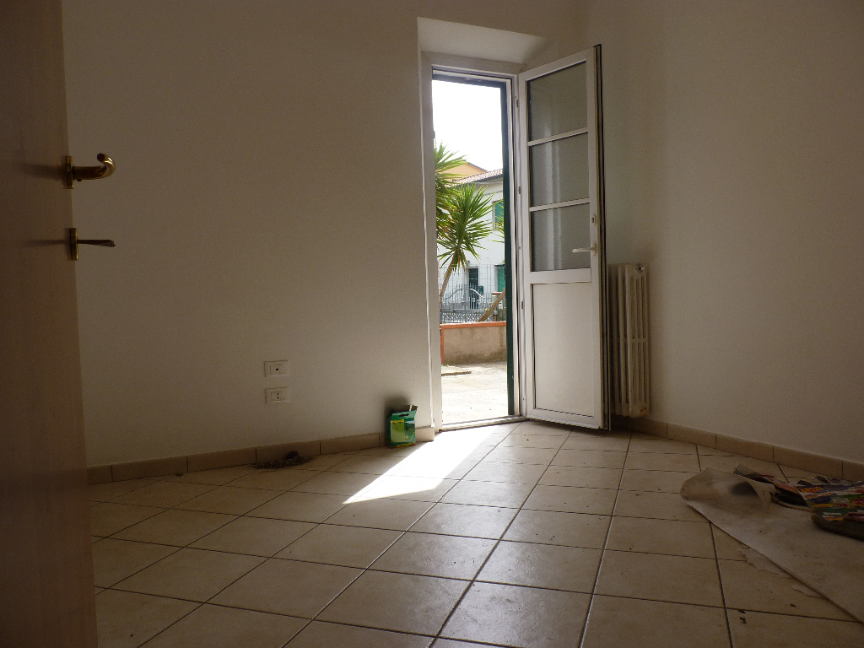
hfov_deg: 65.3
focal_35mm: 27
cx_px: 432
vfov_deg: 51.4
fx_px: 674
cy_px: 324
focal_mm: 4.8
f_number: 4
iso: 80
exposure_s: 1/200
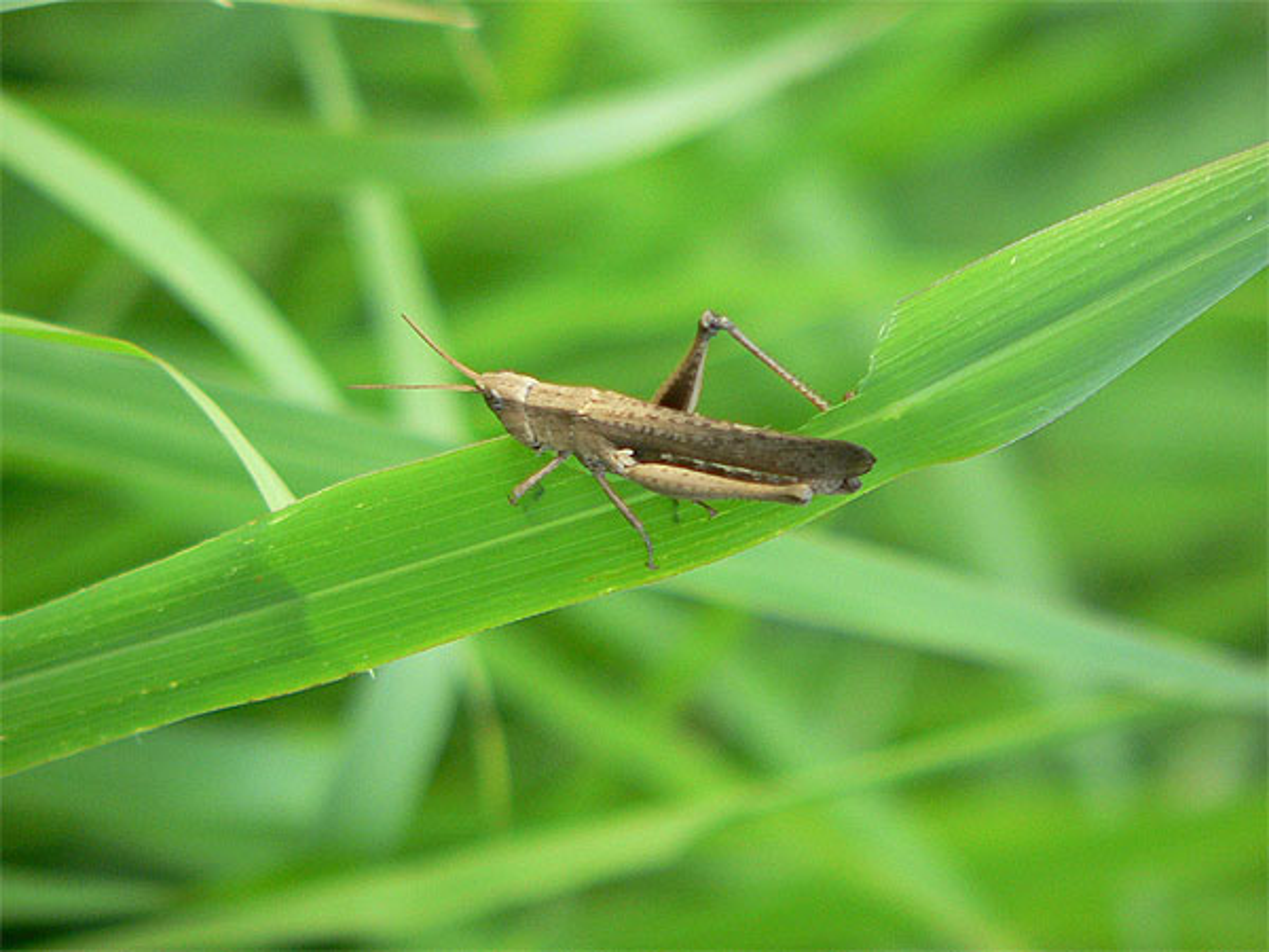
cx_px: 634
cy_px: 476
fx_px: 15397
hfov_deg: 4.7
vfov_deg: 3.5
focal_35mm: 420
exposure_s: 1/60
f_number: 2.8
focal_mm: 55.2
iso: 200
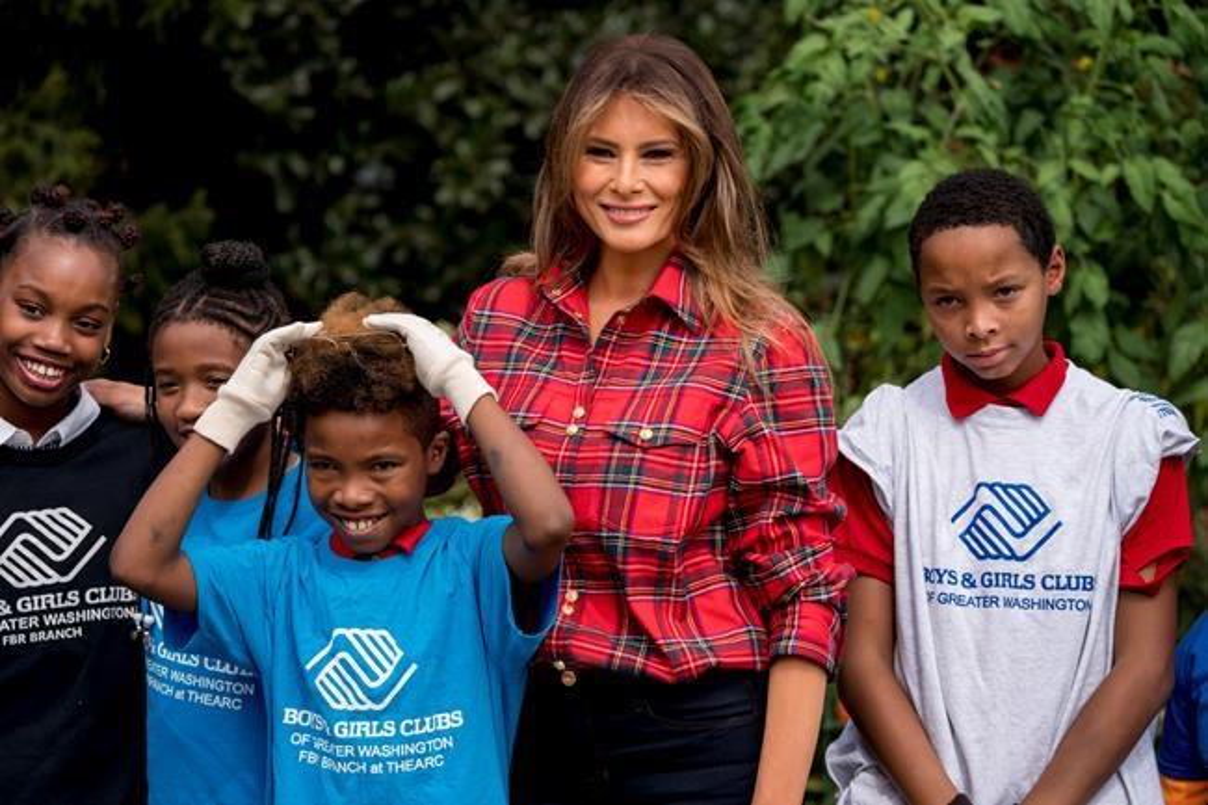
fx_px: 5937
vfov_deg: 7.8
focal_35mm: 177
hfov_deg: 11.6
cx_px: 604
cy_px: 402
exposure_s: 1/320
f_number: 5.6
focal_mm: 177
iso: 125
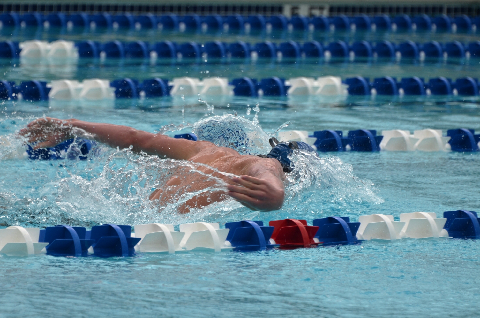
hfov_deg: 7.2
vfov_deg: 4.8
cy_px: 159
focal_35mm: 285
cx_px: 240
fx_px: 3792
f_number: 5.6
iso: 220
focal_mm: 190
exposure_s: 1/500
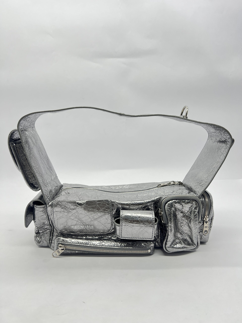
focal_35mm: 26
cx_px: 121
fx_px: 242
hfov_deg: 53.1
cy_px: 162
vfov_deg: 67.3
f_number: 1.5
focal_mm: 5.7
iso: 50
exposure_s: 1/100
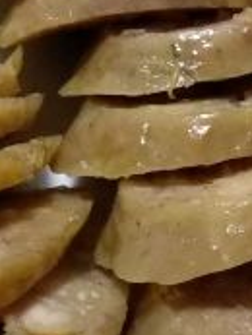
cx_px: 195
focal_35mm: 89
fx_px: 863
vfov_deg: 21.7
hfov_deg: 16.5
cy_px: 64
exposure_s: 1/20
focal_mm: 3.81
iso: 800
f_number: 2.2
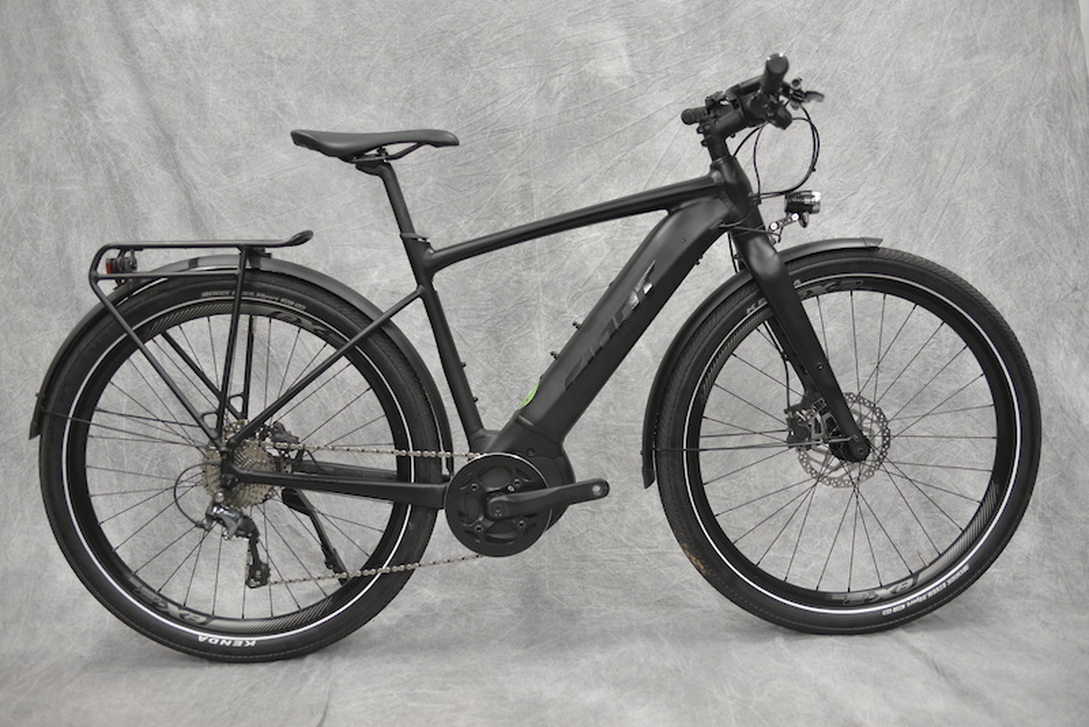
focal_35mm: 35
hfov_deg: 54.4
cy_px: 364
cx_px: 544
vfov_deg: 37.9
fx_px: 1059
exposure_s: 1/20
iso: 200
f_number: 2.8
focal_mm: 35
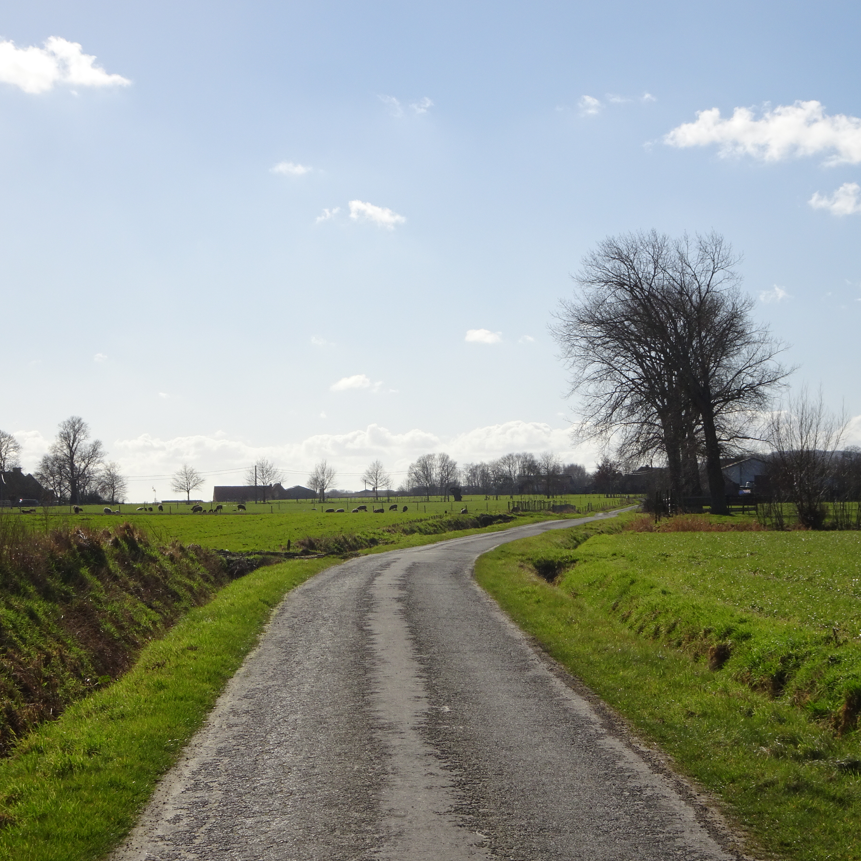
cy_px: 432
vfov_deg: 20.9
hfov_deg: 20.9
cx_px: 383
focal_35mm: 83
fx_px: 2336
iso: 80
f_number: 5
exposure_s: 1/1000
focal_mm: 12.01
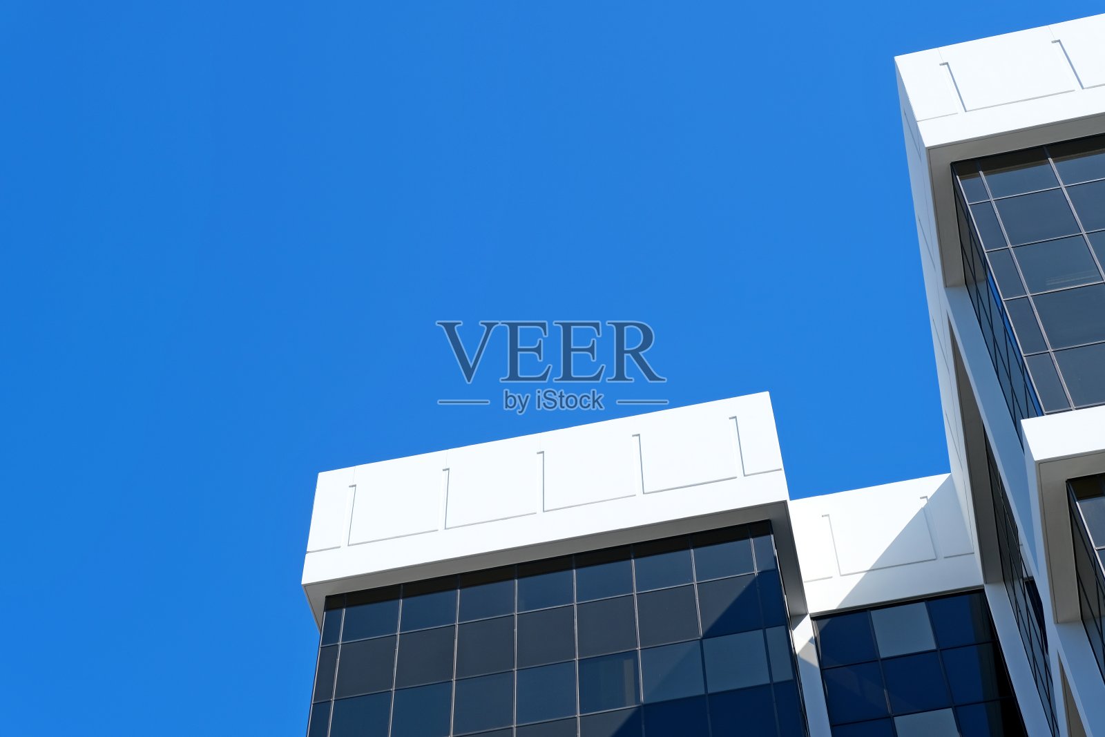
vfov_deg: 21.2
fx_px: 1964
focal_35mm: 64
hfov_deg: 31.4
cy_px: 368
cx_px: 552
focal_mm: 42.7
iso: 160
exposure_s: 1/400
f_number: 5.6
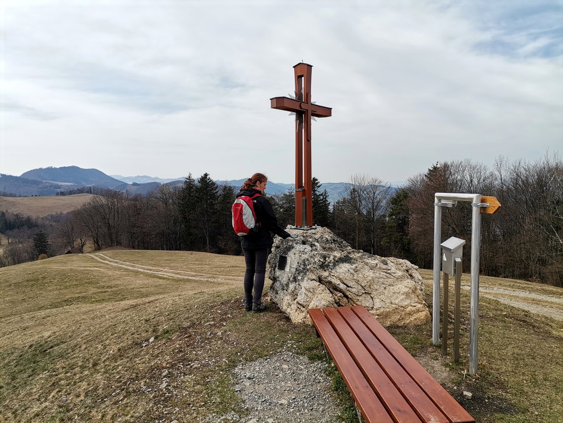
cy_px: 212
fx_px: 423
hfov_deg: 67.3
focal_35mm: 26
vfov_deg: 53.1
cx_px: 282
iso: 50
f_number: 1.8
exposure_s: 1/1475
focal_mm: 4.75
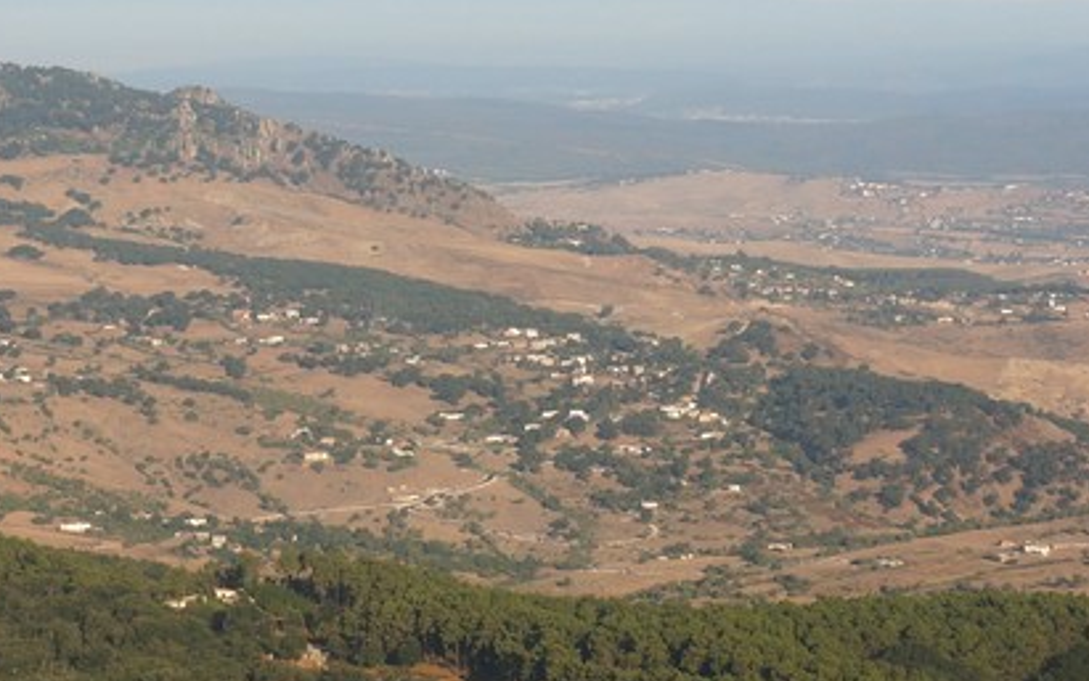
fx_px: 5580
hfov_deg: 11.1
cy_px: 310
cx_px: 159
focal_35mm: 188
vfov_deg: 7.0
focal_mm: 42
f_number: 5.6
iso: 100
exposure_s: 1/640
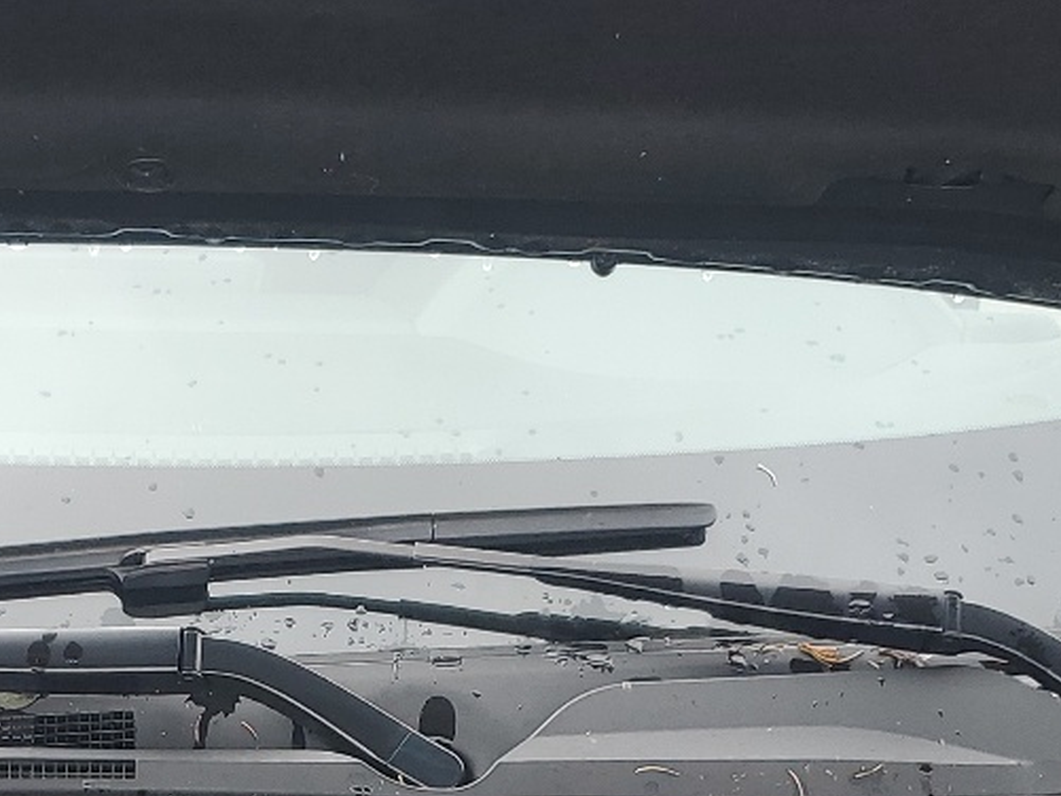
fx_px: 2545
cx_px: 136
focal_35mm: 83
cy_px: 1251
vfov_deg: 16.0
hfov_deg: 23.0
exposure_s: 1/263
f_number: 1.5
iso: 50
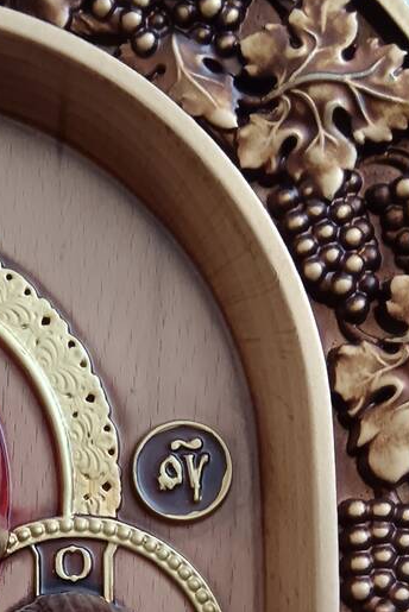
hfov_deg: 14.2
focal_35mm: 93
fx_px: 1583
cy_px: 678
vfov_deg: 20.8
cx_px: -111
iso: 820
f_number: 1.9
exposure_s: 1/25
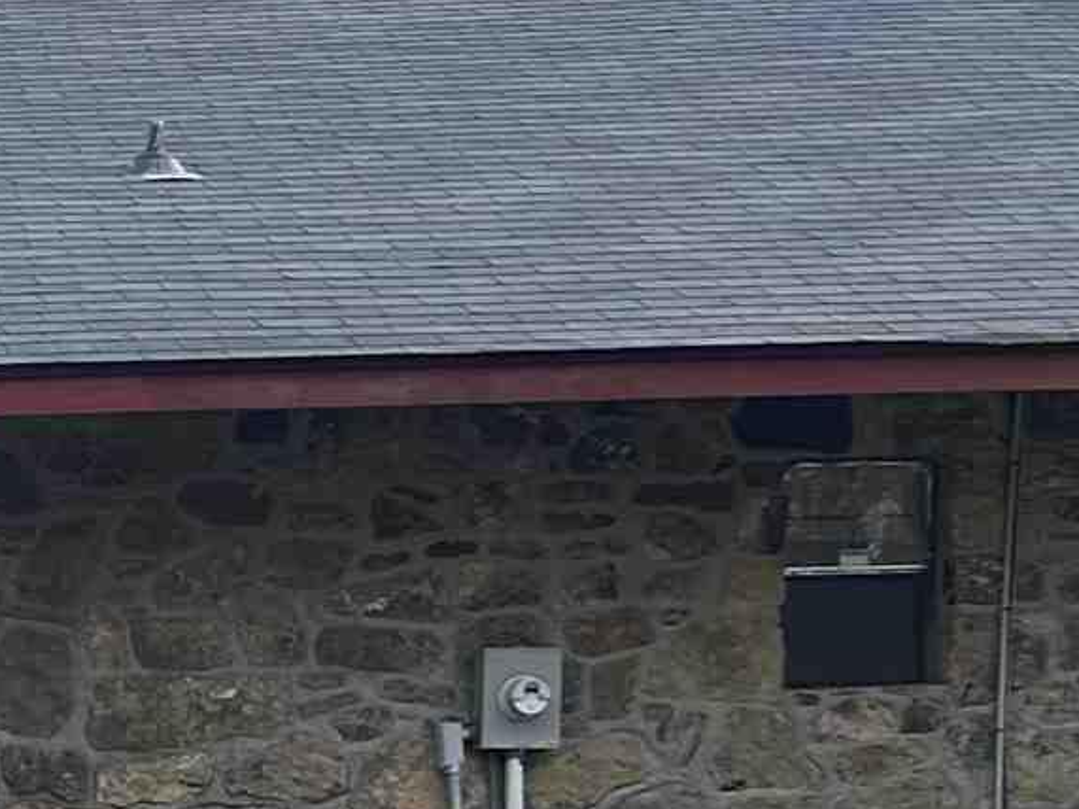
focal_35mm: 140
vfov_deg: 10.4
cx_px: -1778
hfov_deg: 11.0
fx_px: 4363
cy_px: 1013
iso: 50
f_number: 1.5
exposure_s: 1/572
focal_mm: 5.7
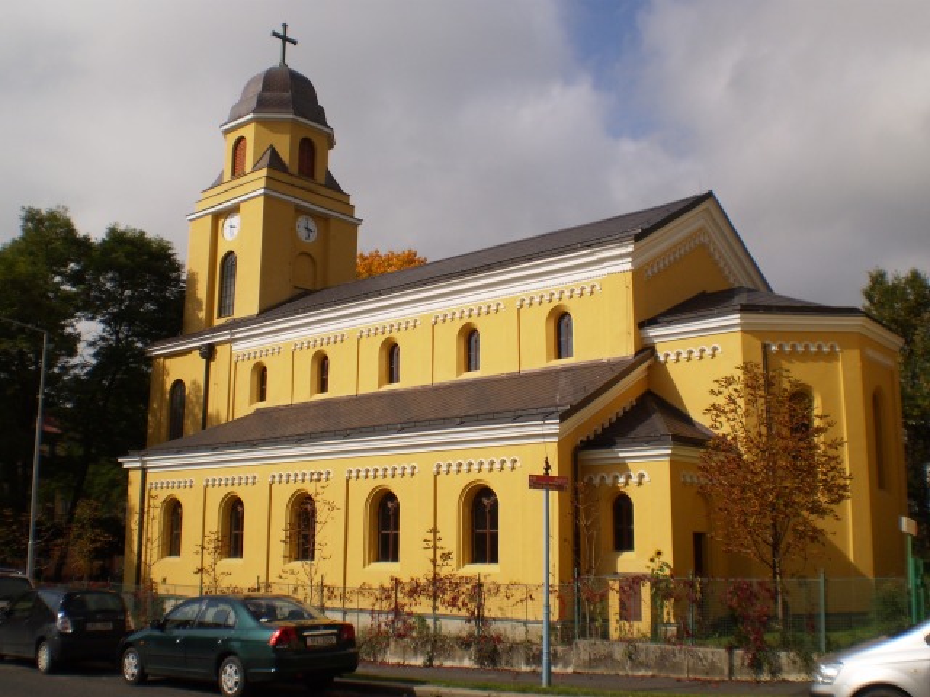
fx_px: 967
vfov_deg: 39.7
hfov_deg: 51.4
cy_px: 348
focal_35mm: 36
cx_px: 465
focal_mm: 6.3
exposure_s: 1/1250
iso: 64
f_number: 4.6
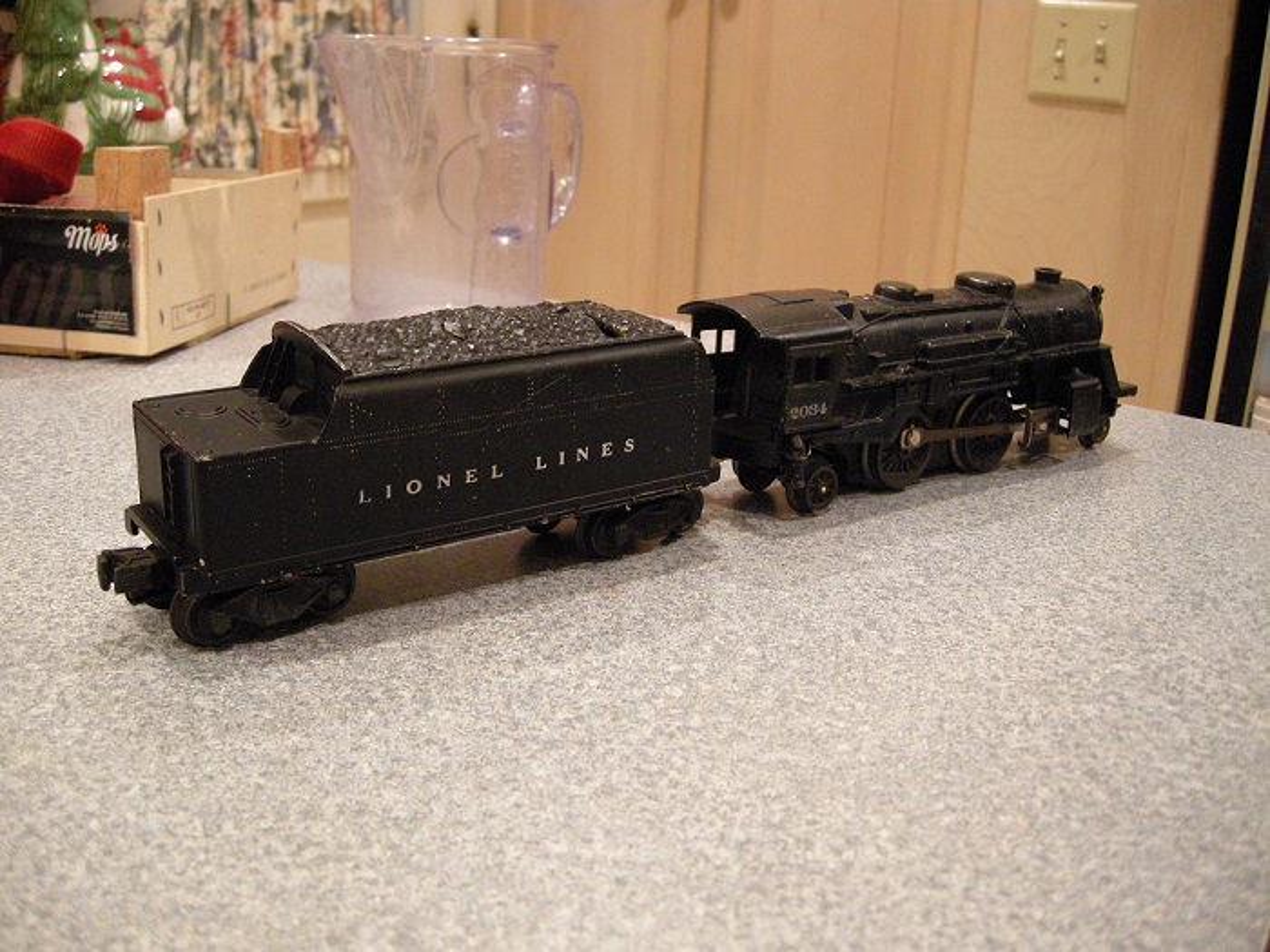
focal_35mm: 35
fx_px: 1284
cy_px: 476
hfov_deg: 52.6
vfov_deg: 40.7
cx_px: 635
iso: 400
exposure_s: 1/13
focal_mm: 7.5
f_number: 2.7
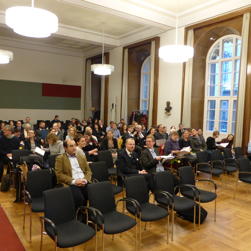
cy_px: 127
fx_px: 246
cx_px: 115
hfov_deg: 54.0
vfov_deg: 54.0
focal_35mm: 30
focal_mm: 4.3
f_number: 3.3
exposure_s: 1/15
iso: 400
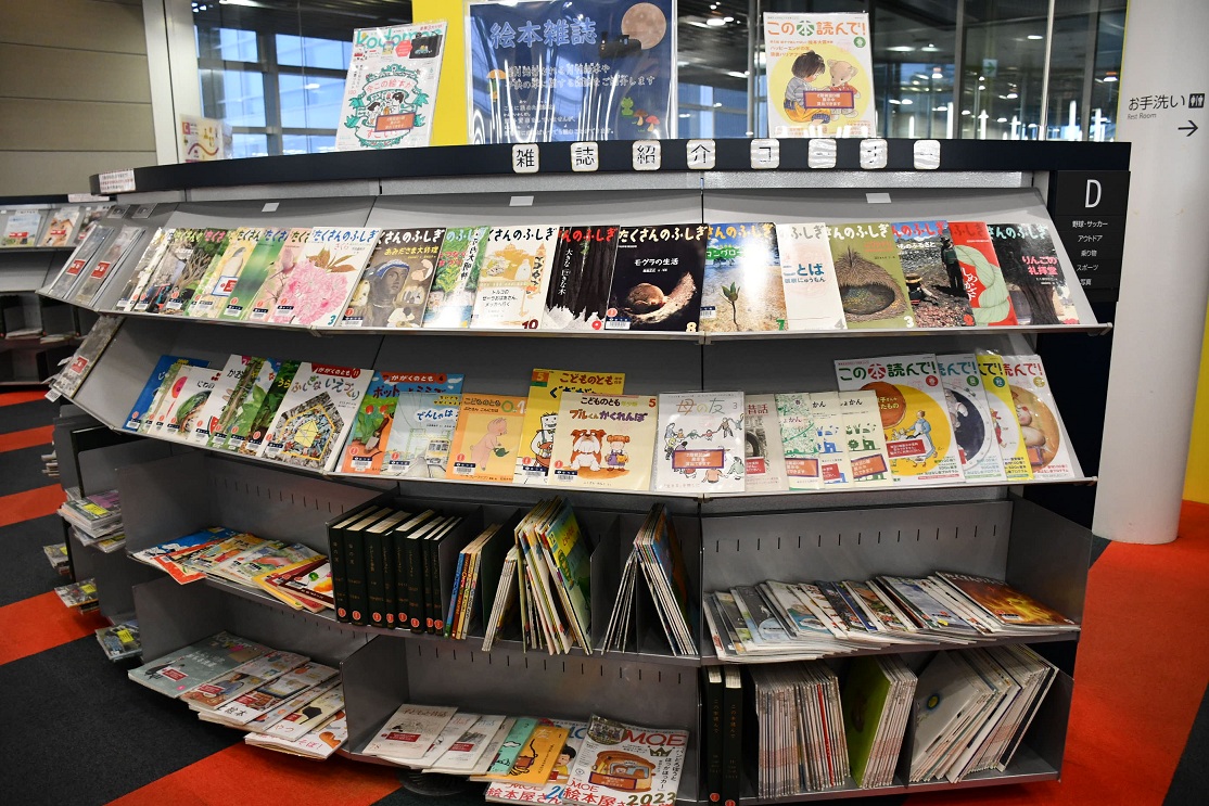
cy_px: 403
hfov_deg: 67.4
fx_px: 907
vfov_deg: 47.9
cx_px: 604
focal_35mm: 27
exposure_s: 1/125
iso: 1600
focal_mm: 18
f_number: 3.5
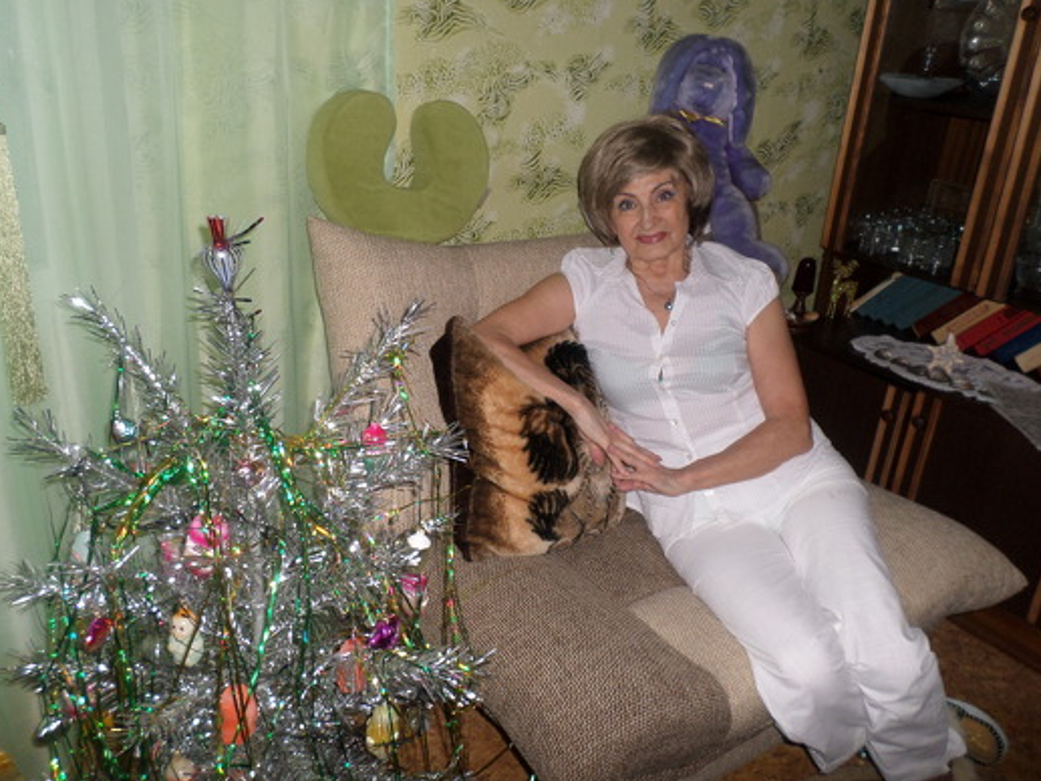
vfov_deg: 48.2
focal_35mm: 29
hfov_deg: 61.6
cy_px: 390
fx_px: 872
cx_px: 497
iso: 100
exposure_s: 1/30
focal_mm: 4.5
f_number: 2.5
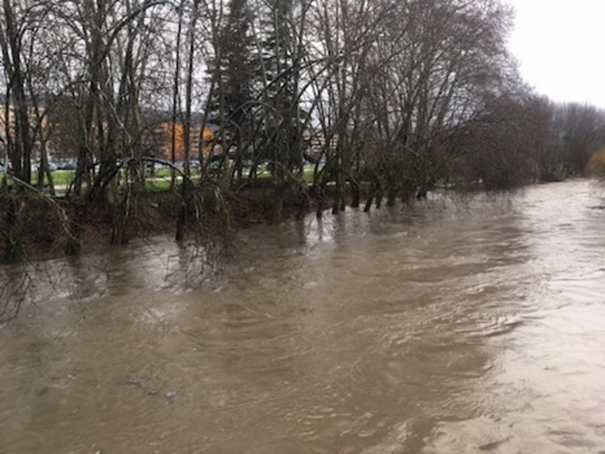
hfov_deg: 61.6
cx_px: 302
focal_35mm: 29
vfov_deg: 48.3
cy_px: 227
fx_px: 507
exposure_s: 1/50
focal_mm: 4.15
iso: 25
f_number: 2.2
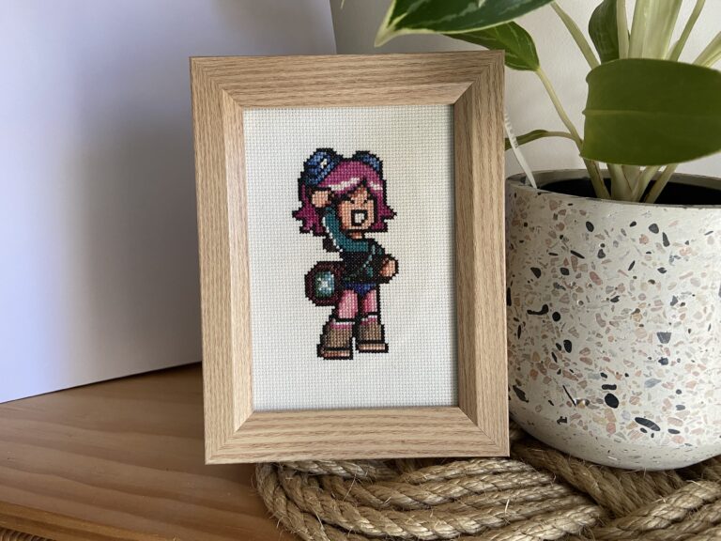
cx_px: 360
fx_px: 542
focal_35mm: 26
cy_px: 270
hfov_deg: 67.3
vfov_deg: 53.1
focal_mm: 4.25
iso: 125
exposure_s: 1/99
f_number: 1.8
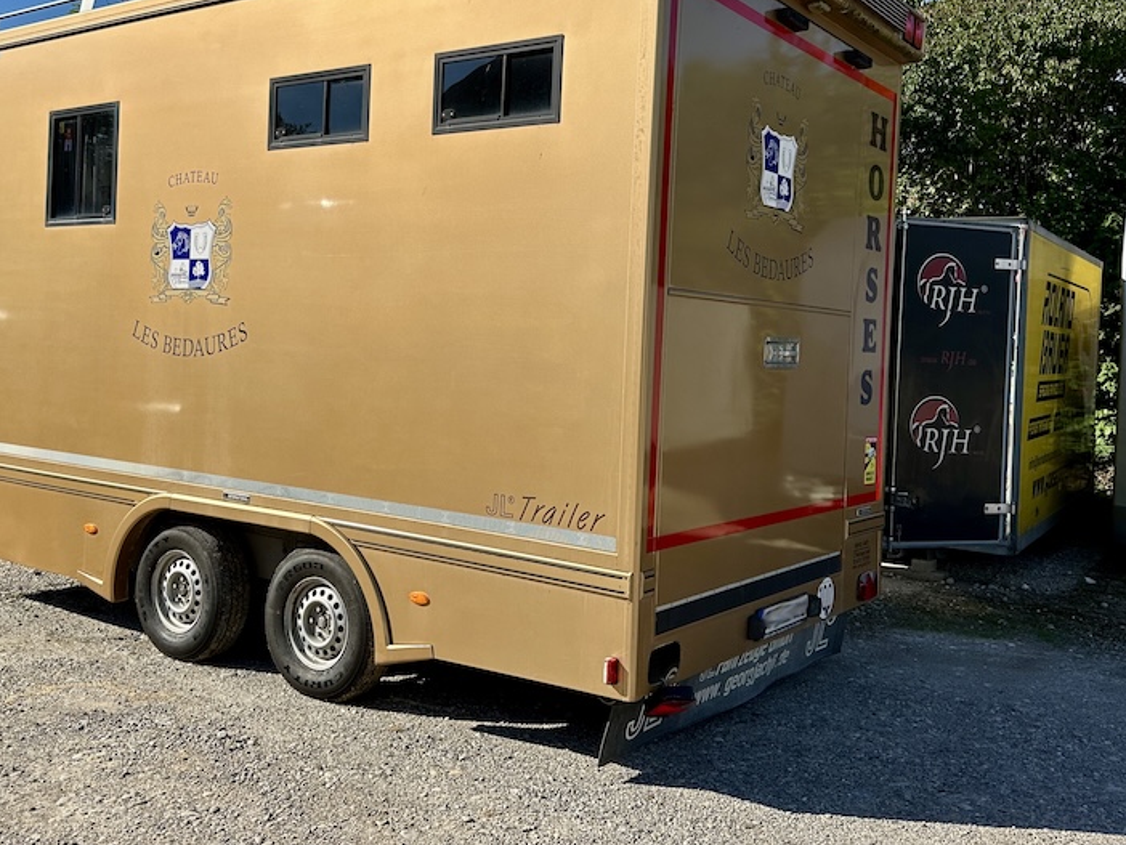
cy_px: 346
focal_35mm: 35
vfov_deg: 40.6
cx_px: 500
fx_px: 1139
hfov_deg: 52.5
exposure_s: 1/6211
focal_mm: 6.86
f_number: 1.78
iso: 80
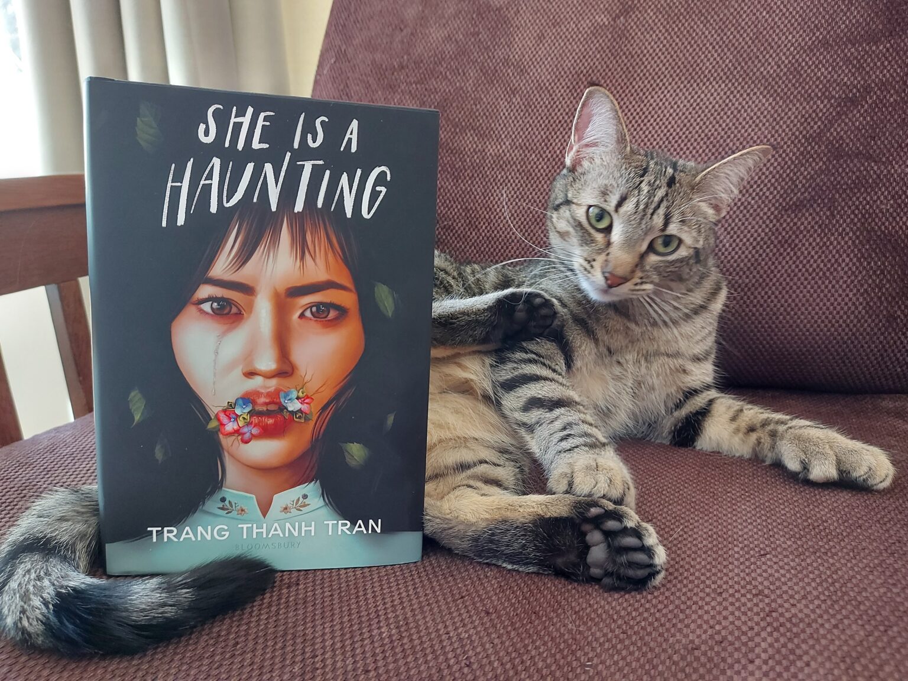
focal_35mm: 24
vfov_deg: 56.8
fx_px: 630
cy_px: 340
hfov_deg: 71.6
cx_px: 454
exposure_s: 1/40
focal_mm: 5.23
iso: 250
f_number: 1.8
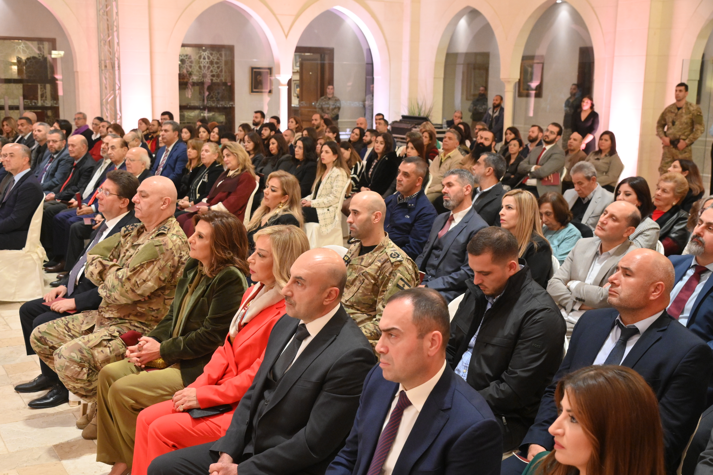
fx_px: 792
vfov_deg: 33.4
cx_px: 356
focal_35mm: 40
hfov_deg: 48.5
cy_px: 238
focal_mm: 40
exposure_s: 1/80
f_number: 6.3
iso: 5000
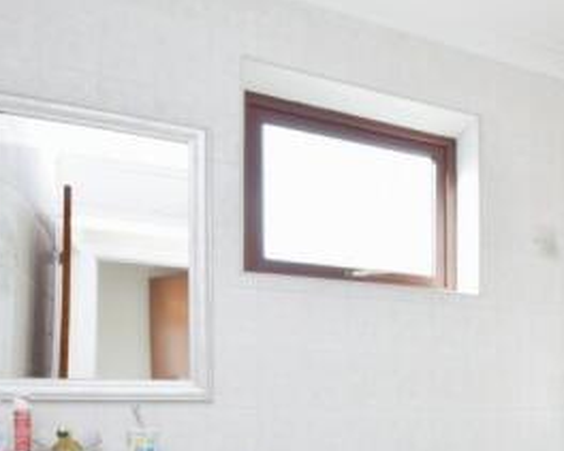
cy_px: 392
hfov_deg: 45.6
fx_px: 584
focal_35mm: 35
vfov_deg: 39.6
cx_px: 529
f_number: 8
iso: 200
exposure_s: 1/50
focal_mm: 10
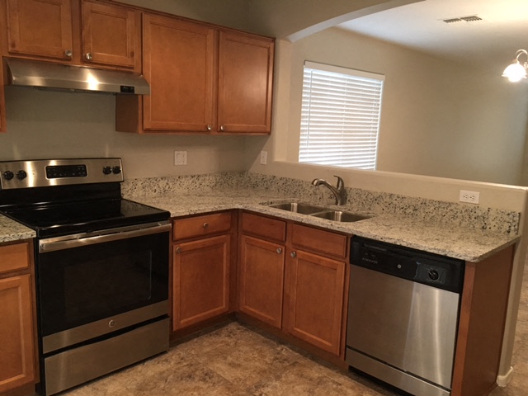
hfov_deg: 61.7
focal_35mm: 29
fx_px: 442
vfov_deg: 48.2
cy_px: 198
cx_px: 264
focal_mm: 4.15
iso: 100
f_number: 2.2
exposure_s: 1/30
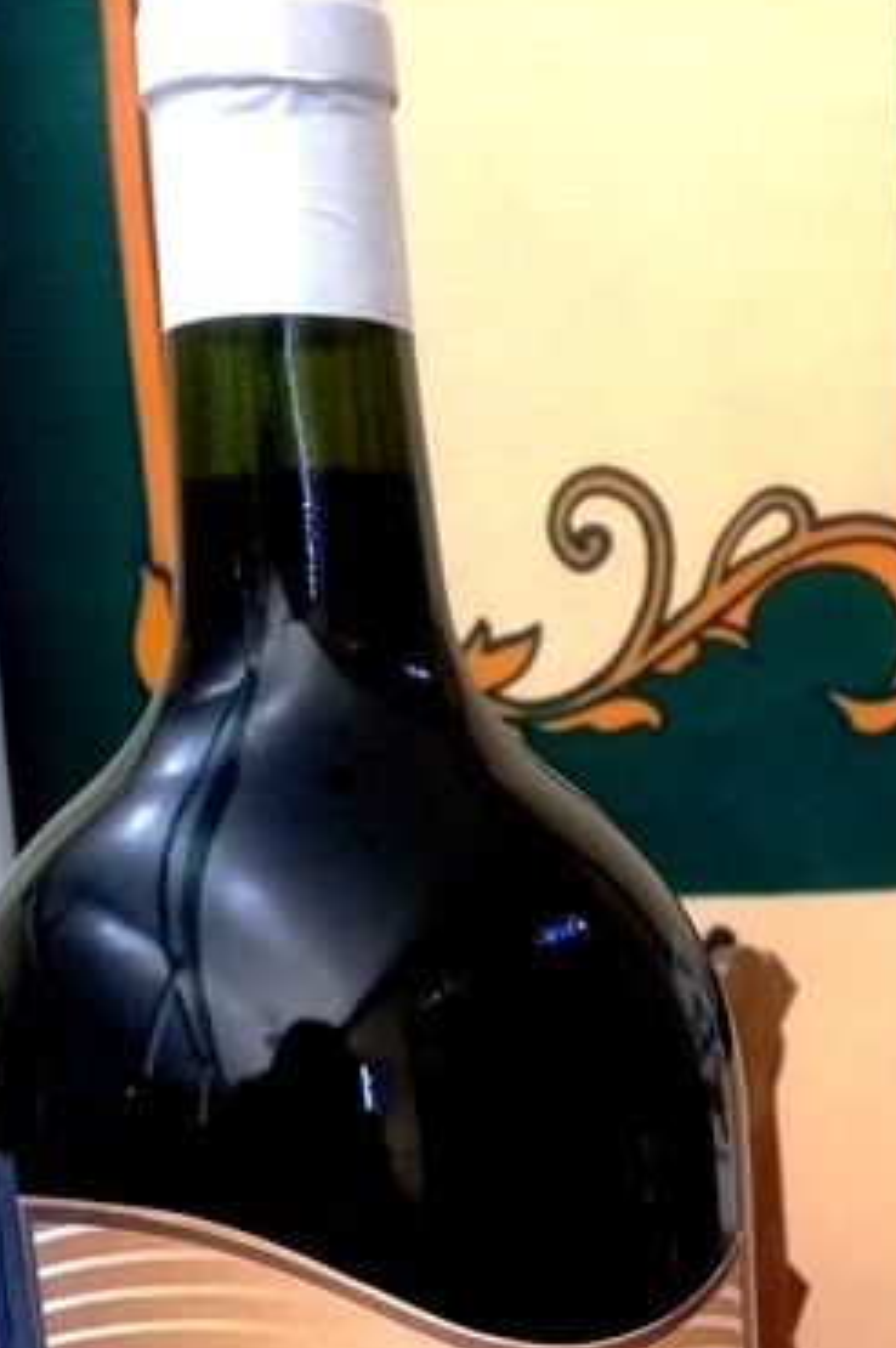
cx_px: 881
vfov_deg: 28.4
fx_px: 2506
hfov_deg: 19.7
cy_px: 1319
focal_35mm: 67
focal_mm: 3.3
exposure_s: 1/24
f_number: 2.2
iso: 160
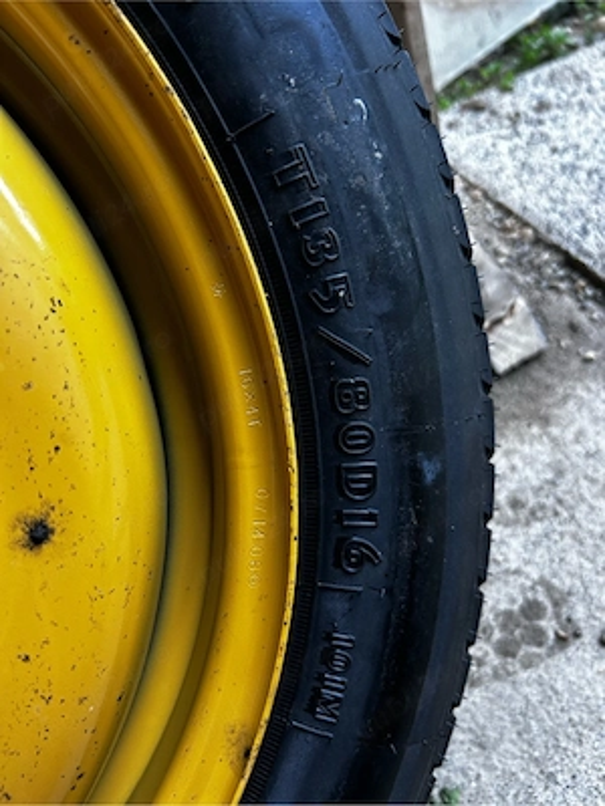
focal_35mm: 26
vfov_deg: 67.3
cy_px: 403
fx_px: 606
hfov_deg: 53.1
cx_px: 302
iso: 50
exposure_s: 1/121
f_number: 1.5
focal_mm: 5.7
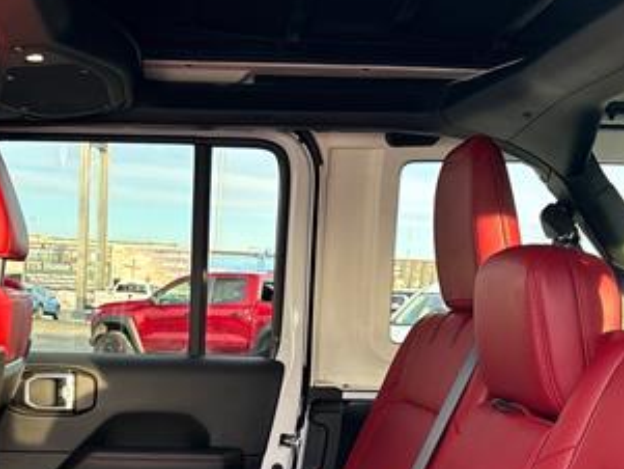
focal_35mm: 51
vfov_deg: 27.4
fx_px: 920
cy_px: 432
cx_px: 174
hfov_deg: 36.8
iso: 320
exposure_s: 1/60
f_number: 1.78
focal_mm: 6.76
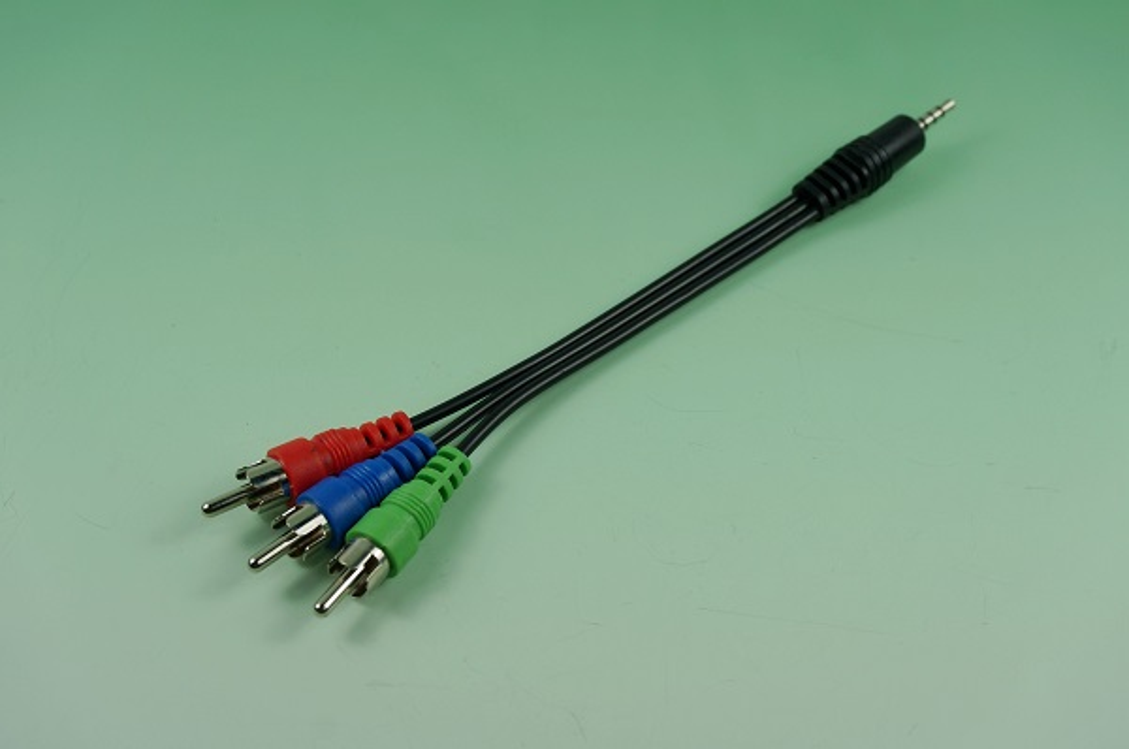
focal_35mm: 44
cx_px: 564
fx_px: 1362
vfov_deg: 30.7
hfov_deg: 45.0
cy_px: 374
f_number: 8
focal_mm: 29
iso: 100
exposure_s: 1/125
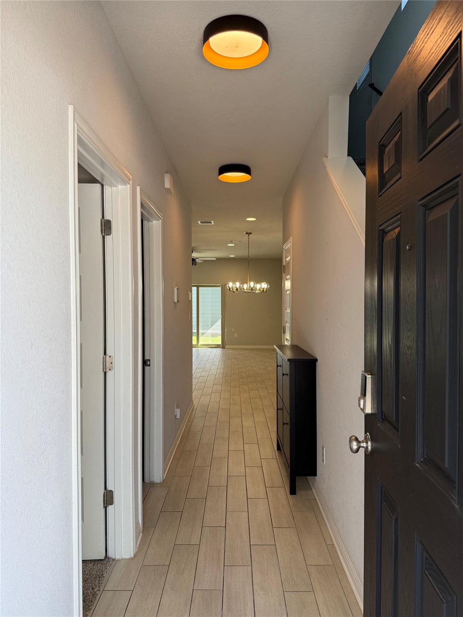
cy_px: 308
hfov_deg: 56.8
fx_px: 428
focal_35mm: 24
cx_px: 232
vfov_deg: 71.6
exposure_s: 1/228
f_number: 1.78
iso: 100
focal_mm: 6.76
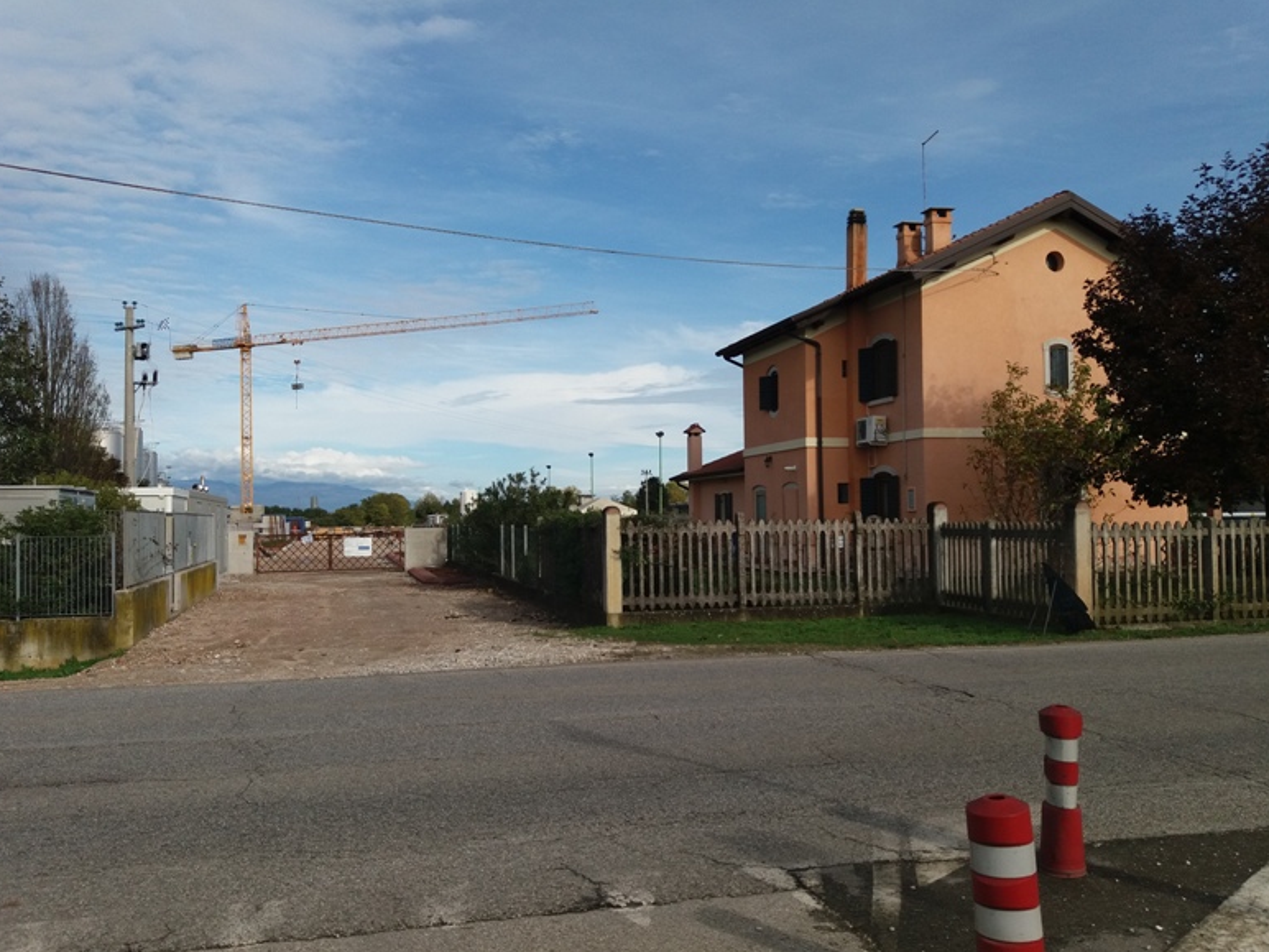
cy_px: 483
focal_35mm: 29
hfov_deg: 61.7
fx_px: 1063
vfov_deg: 48.2
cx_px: 634
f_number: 1.9
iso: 64
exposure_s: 1/2230
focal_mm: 3.7
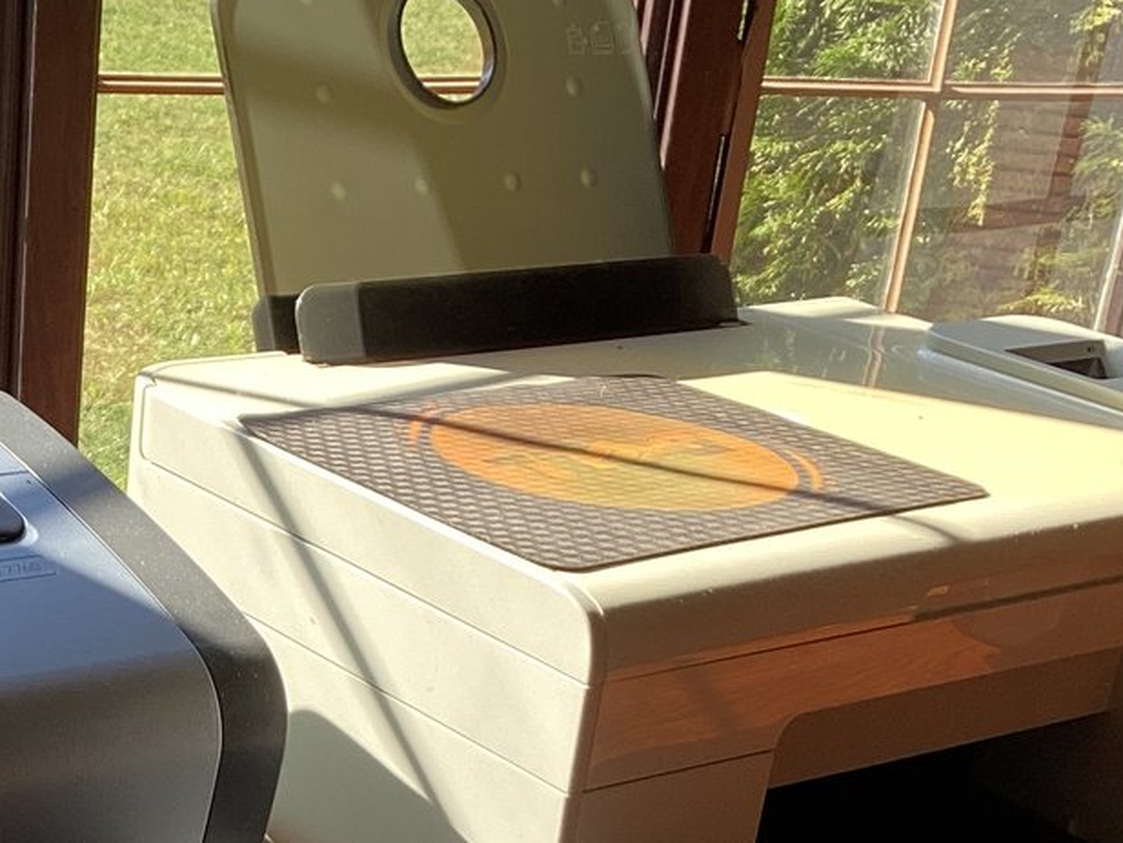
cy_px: 929
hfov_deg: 25.0
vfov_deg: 18.6
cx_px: 137
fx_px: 2466
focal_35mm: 76
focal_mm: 3.3
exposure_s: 1/122
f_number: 2.4
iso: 25
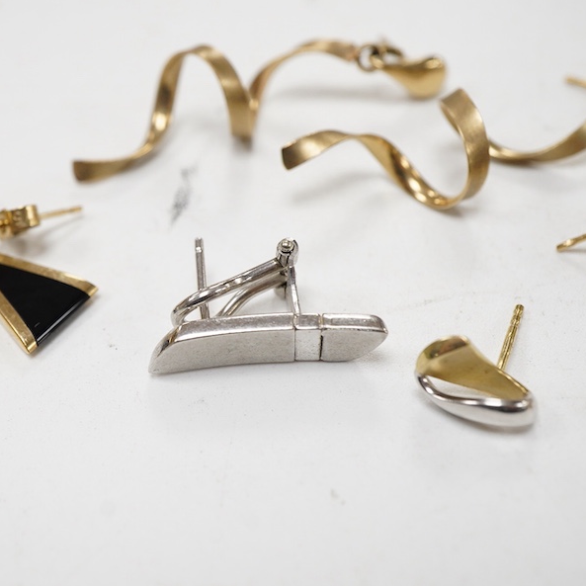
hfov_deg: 29.2
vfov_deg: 29.6
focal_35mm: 58
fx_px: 1111
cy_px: 291
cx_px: 158
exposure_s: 1/125
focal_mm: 30
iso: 1250
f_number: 11
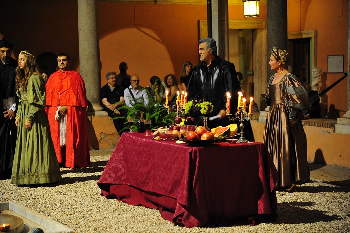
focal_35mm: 92
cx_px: 175
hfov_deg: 22.2
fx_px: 893
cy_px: 116
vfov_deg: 14.8
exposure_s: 1/40
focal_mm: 92
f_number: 4
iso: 3200
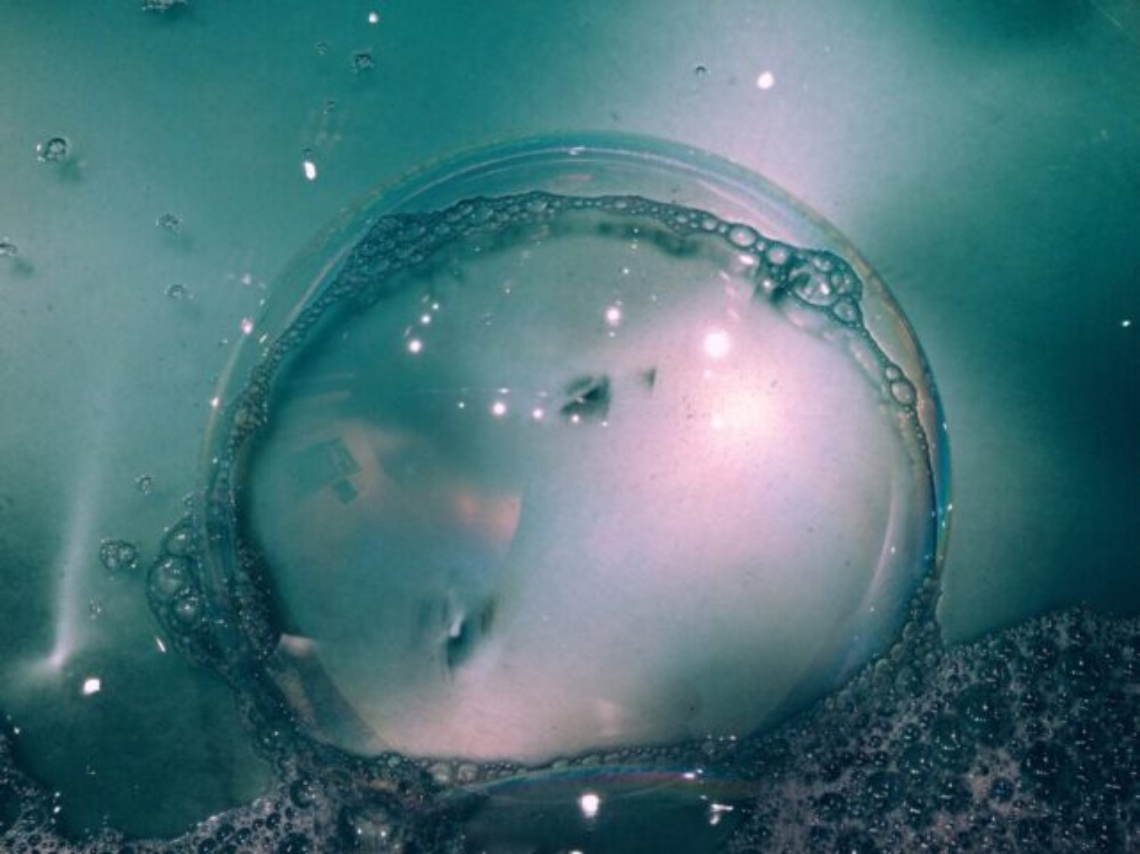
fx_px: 955
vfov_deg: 48.2
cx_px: 570
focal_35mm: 29
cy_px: 427
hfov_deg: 61.7
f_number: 2.2
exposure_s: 1/30
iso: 32
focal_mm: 4.15
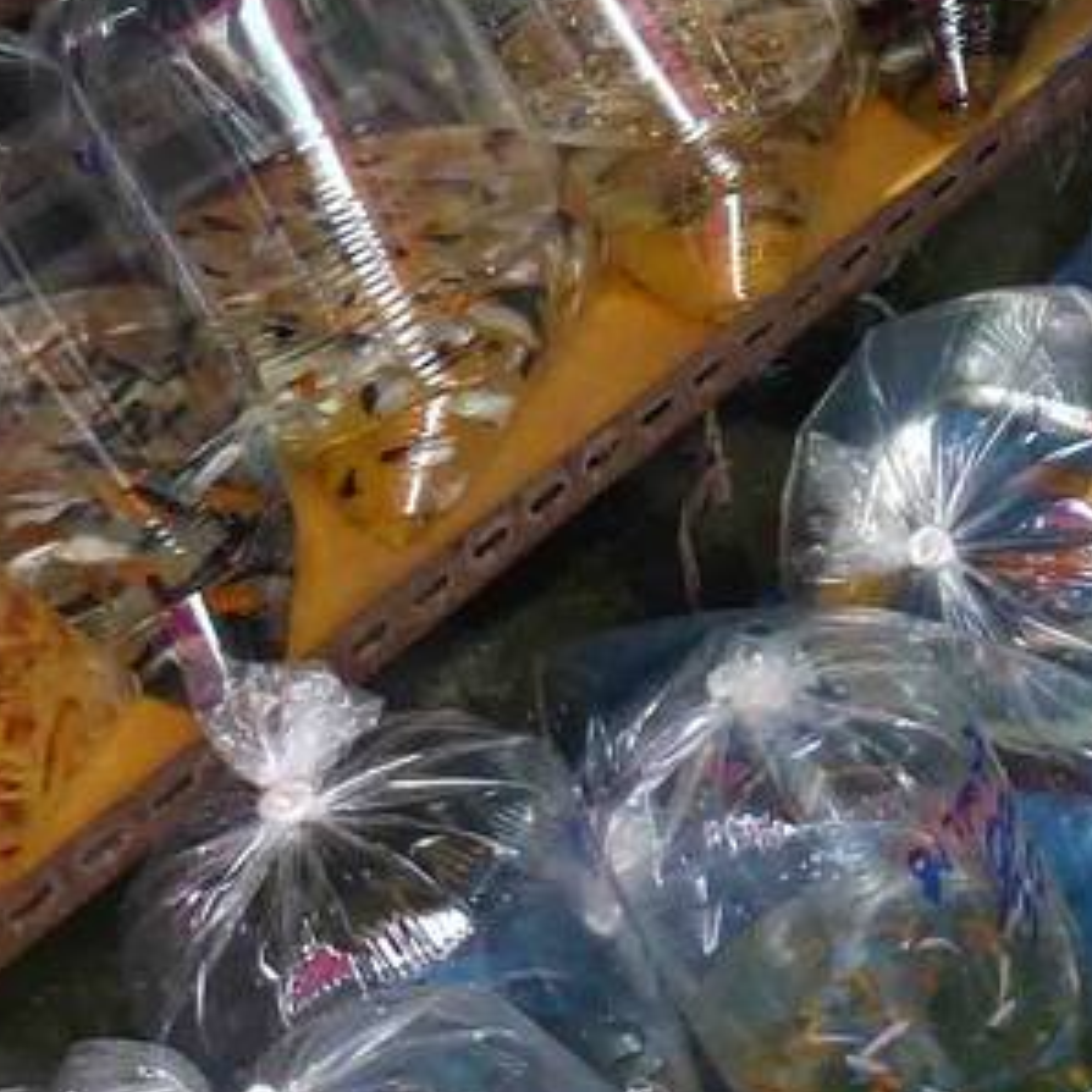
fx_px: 4069
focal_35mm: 114
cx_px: 1524
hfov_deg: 14.5
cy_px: 88
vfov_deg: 15.1
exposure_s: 1/60
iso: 100
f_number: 3.3
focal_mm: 4.3
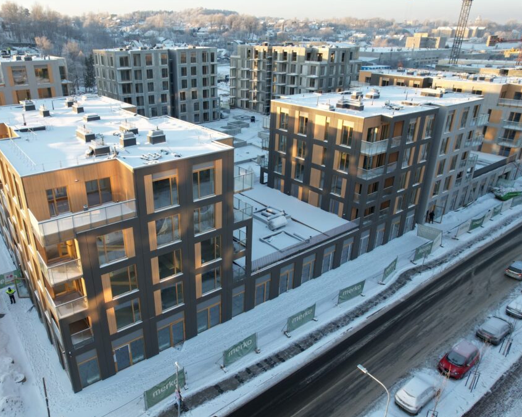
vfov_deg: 56.8
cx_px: 218
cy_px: 208
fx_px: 386
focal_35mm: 25
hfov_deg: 67.6
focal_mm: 8.38
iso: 110
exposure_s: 1/320
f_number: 2.8
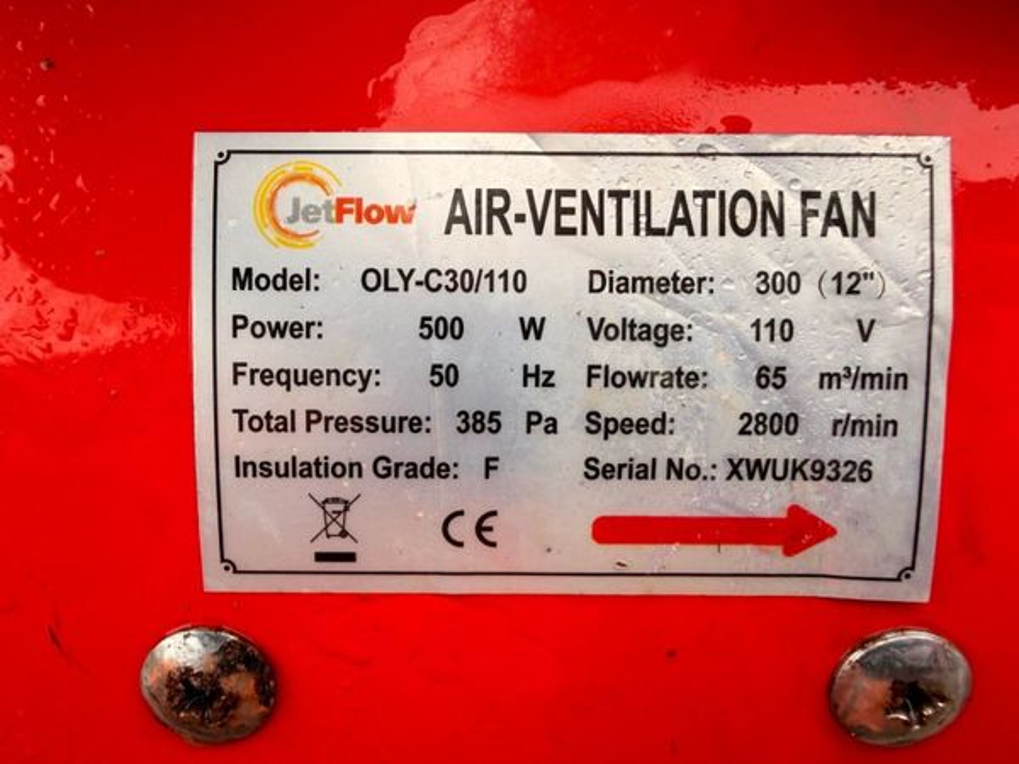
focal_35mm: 24
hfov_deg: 71.6
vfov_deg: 56.8
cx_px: 510
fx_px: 706
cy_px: 382
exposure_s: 1/269
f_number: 2.2
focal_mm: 2.22
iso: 40
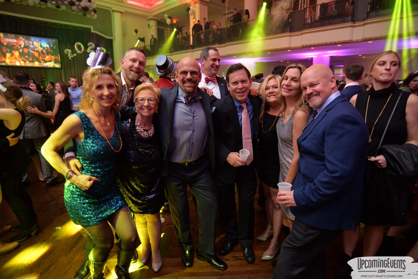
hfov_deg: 84.0
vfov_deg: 61.9
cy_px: 140
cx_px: 209
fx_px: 232
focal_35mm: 20
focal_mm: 20
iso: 2000
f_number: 3.2
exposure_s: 1/40
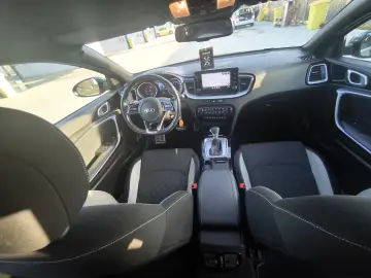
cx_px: 186
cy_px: 139
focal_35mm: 15
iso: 64
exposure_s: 1/50
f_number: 2.2
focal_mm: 1.91
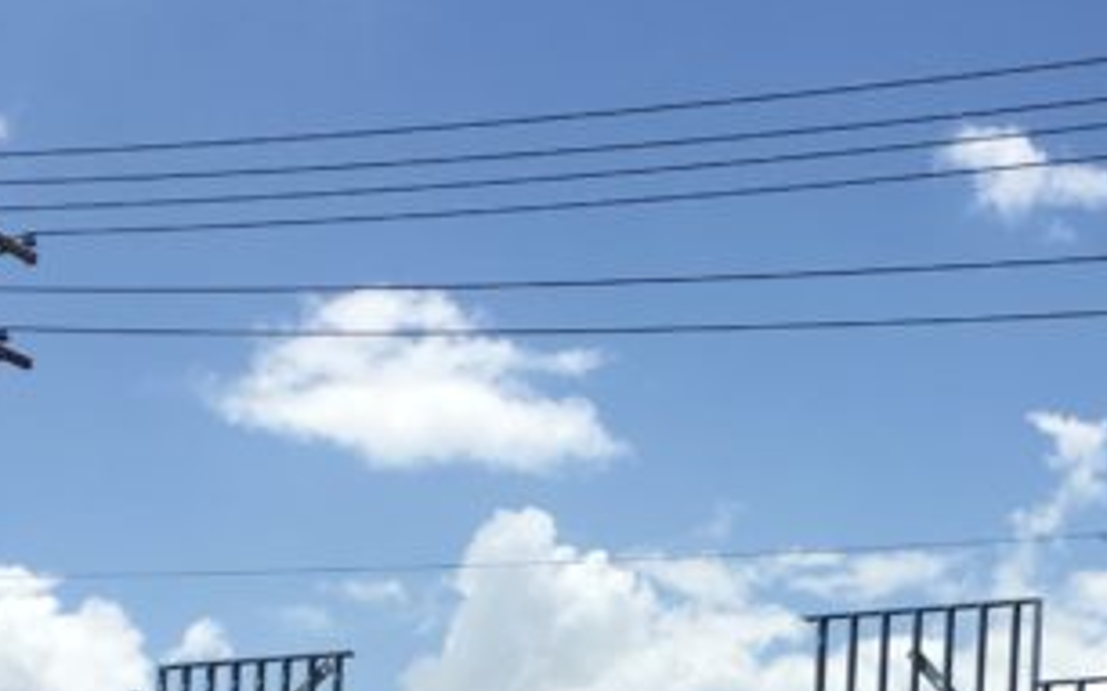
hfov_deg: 20.1
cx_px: 731
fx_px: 3106
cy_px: 1324
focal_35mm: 103
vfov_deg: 11.6
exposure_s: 1/1876
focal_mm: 4.15
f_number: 2.2
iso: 25
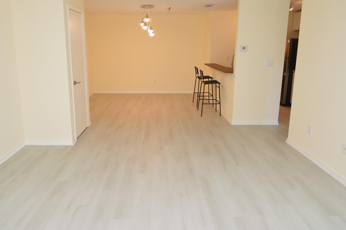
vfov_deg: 52.7
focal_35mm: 24
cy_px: 92
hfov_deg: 73.6
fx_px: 230
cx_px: 156
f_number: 4
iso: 400
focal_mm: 12
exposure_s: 1/60
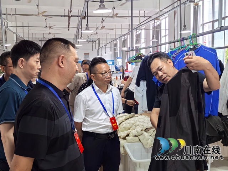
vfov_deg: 35.1
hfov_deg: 45.8
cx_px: 114
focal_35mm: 41
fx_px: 270
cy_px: 86
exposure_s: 1/300
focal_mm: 5.52
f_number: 1.9
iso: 250
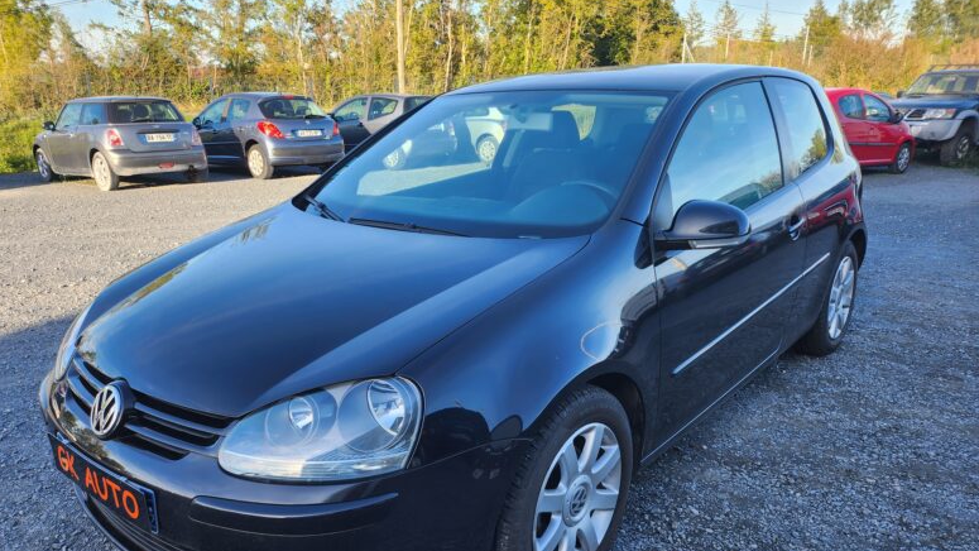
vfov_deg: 42.6
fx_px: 701
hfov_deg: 69.8
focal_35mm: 27
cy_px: 342
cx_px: 475
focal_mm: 5
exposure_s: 1/451
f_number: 1.8
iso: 50
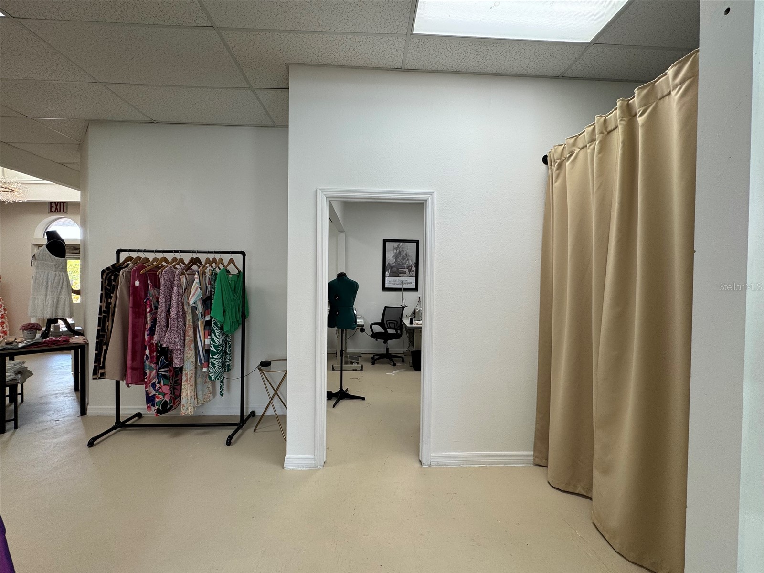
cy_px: 286
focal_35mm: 14
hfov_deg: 102.1
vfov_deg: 85.7
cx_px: 382
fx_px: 309
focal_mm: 2.22
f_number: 2.2
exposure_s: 1/120
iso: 80
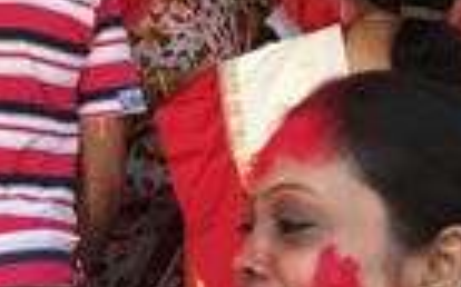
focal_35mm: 178
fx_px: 2235
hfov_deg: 11.4
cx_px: -197
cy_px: 27
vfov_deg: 7.3
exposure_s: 1/33
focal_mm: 4.15
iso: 40
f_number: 2.2
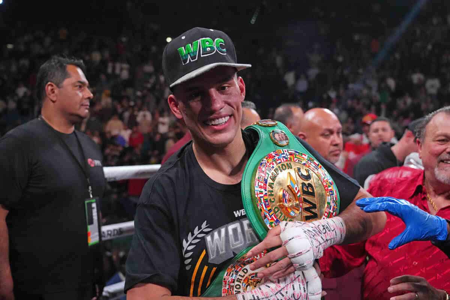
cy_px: 150
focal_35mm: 42
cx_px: 225
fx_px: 525
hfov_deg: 46.4
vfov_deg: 31.9
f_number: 4
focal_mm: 42
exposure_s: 1/800
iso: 5000
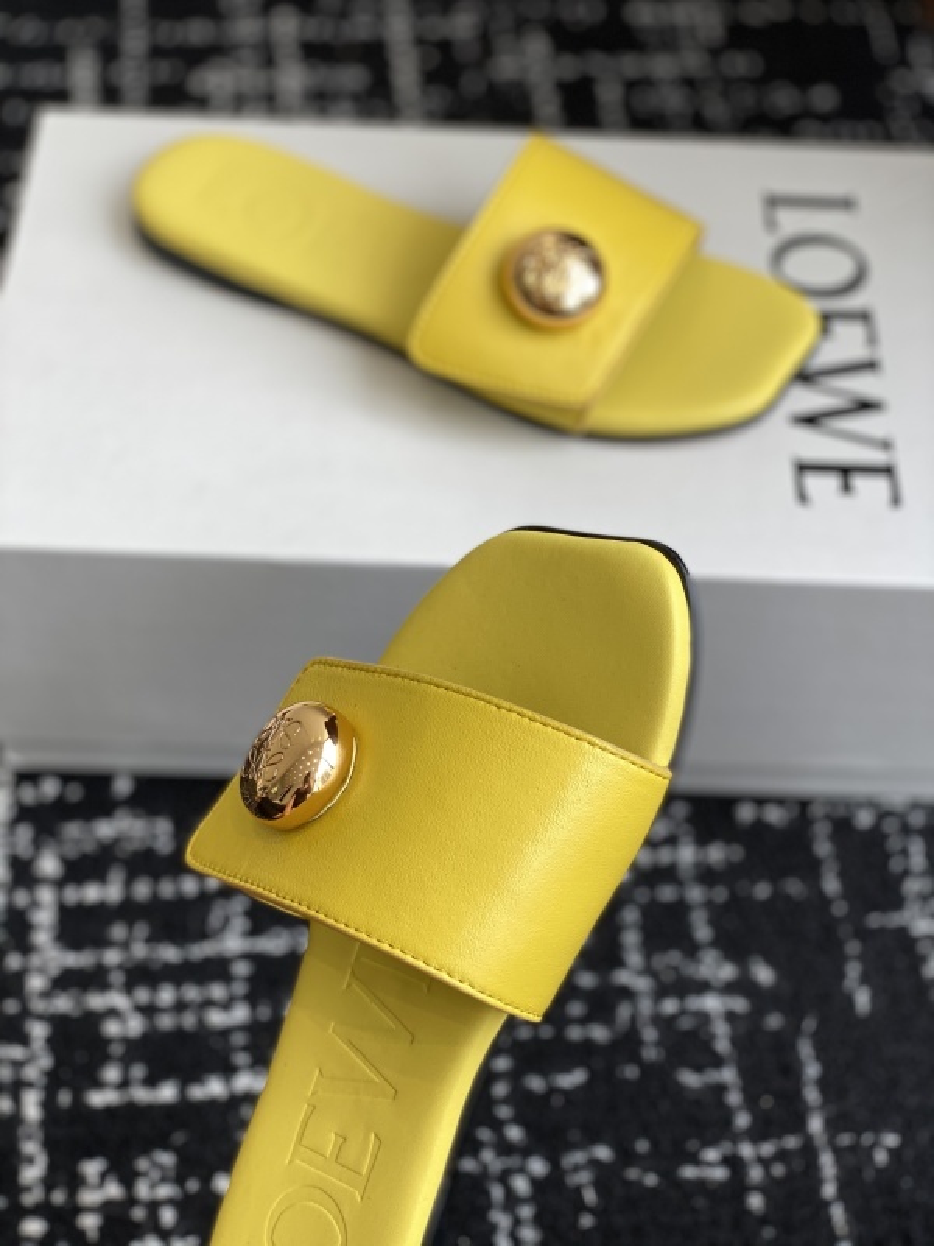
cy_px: 623
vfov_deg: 36.8
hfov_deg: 28.0
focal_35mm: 52
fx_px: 1871
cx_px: 467
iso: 20
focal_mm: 6
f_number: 2
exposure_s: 1/213
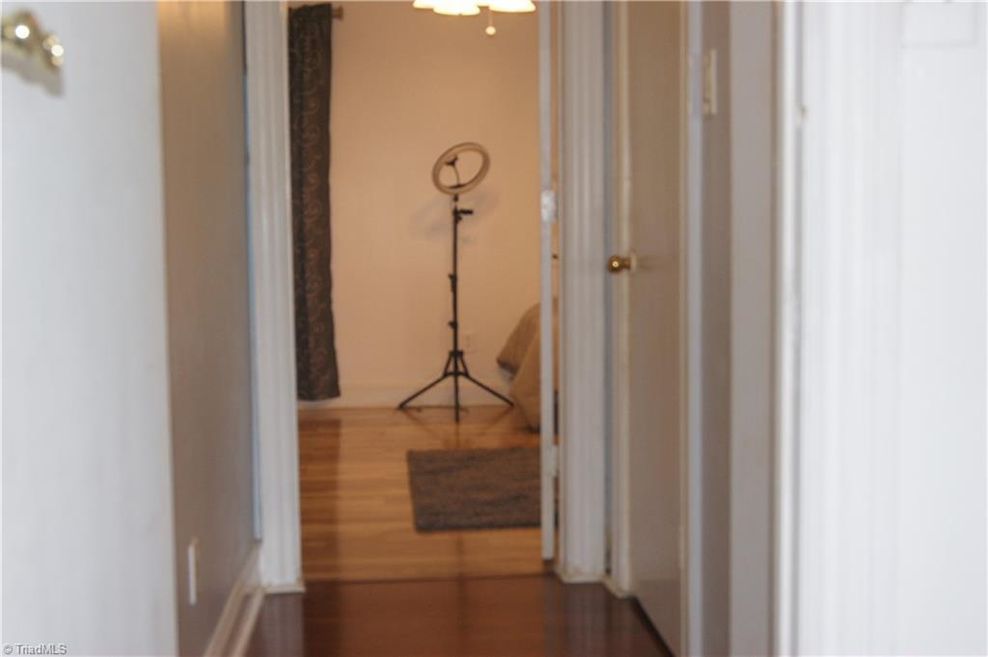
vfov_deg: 25.7
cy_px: 328
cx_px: 494
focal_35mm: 52
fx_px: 1440
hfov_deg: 37.9
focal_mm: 35
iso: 400
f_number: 5.6
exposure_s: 1/60
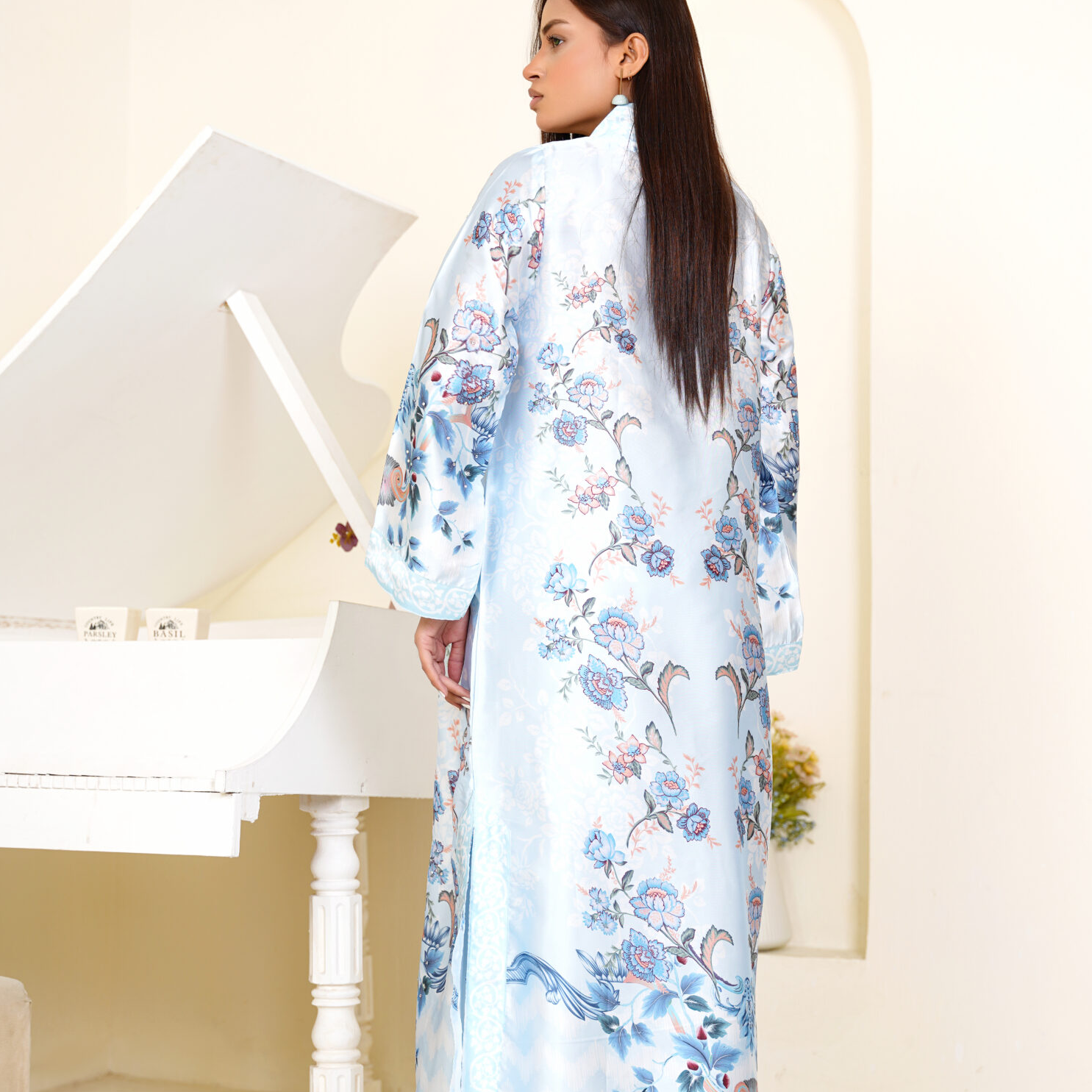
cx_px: 557
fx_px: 2296
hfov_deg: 26.8
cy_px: 570
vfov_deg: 26.8
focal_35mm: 64
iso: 64
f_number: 3.5
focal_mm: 43.9
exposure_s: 1/125
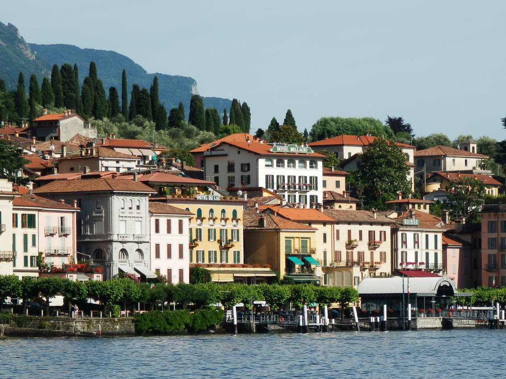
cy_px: 238
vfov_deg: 6.9
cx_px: 292
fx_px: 3143
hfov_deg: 9.2
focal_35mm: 215
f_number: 5.7
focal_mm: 30.2
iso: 80
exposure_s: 1/500
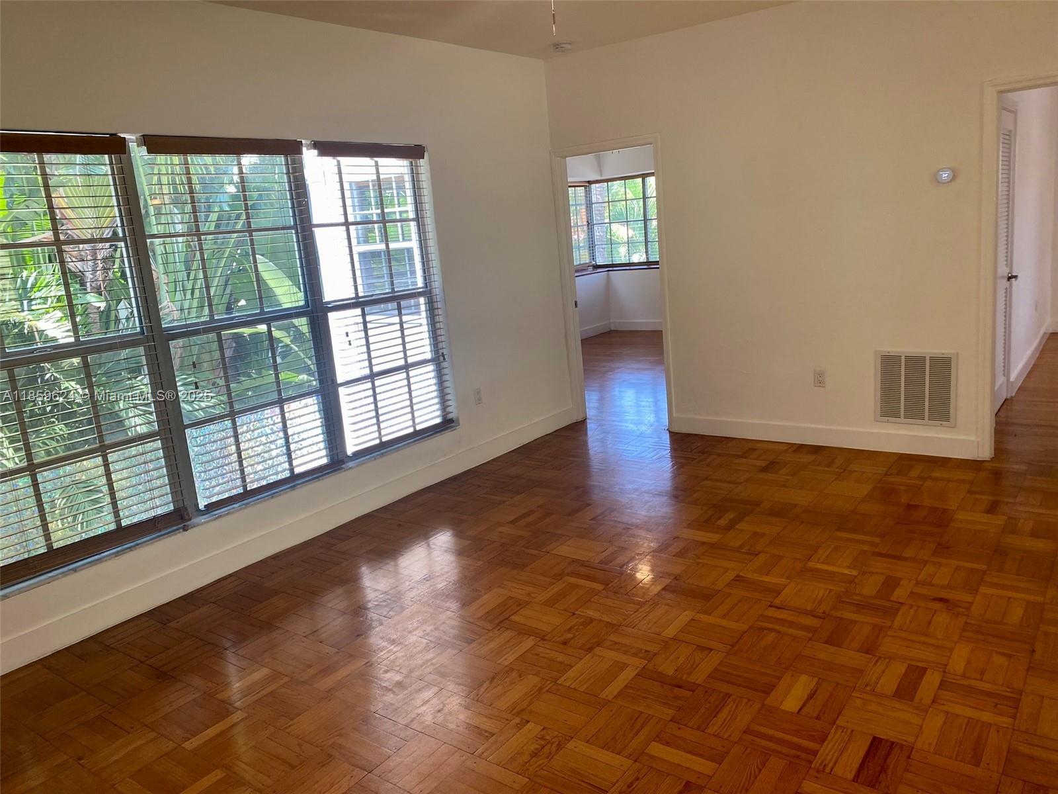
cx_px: 529
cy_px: 397
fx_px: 795
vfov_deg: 53.1
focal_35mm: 26
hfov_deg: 67.3
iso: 64
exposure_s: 1/120
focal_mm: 4.25
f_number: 1.8
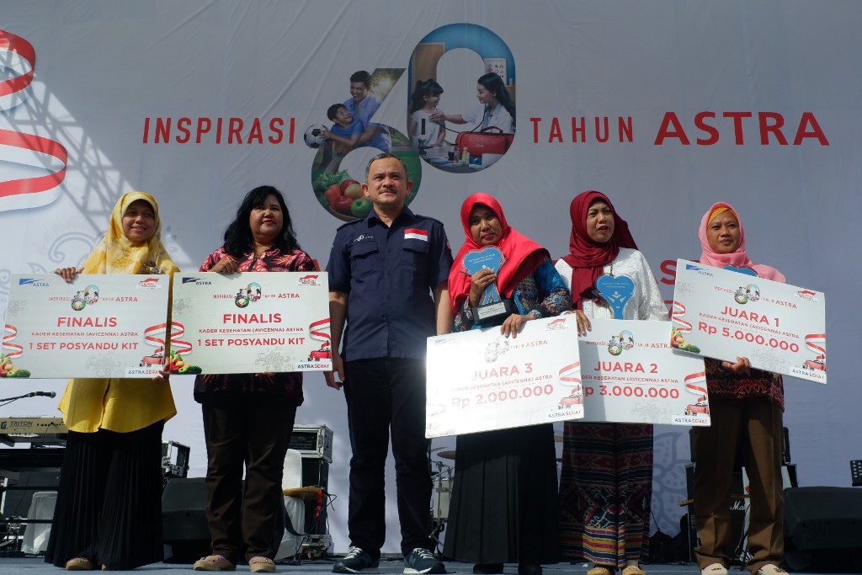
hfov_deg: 50.7
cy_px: 288
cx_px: 431
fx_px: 910
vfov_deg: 35.1
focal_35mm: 38
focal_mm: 25.6
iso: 200
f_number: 9
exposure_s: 1/420
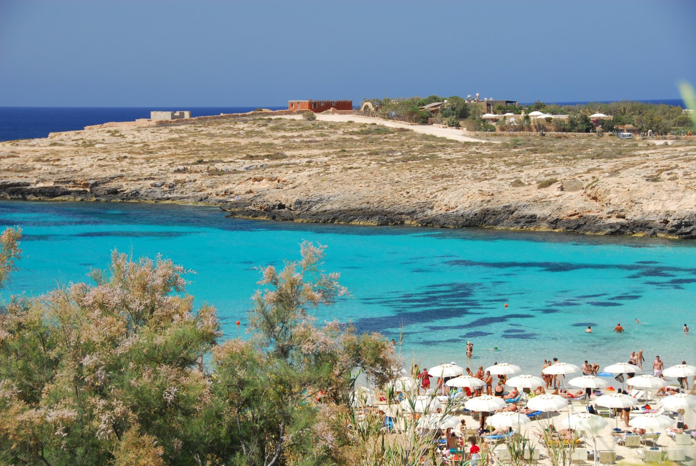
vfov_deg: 15.2
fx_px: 1742
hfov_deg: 22.6
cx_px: 348
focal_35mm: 90
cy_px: 233
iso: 200
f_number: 7.1
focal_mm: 60
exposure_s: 1/250
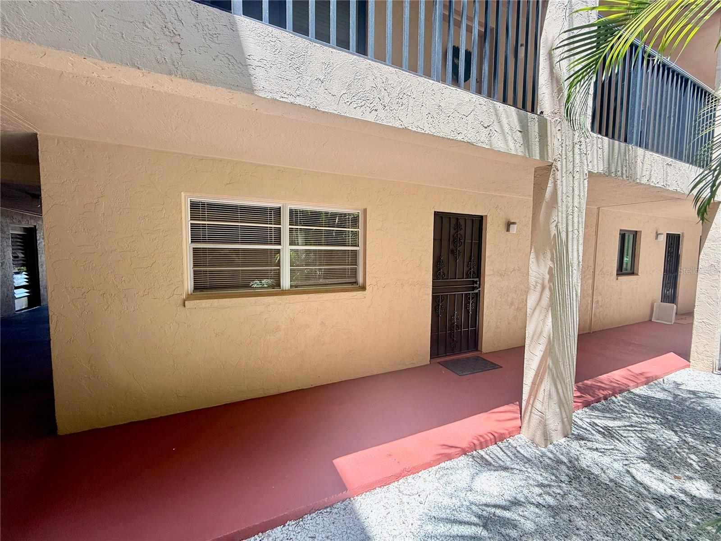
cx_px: 360
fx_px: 292
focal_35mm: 14
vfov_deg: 85.7
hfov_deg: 102.1
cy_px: 270
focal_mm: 2.22
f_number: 2.2
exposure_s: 1/155
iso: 64
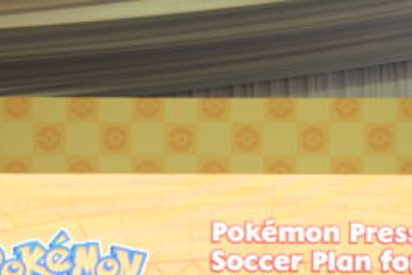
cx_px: 160
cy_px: 523
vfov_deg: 10.2
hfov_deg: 16.4
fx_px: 1432
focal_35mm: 125
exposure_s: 1/30
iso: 64
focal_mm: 30.5
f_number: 4
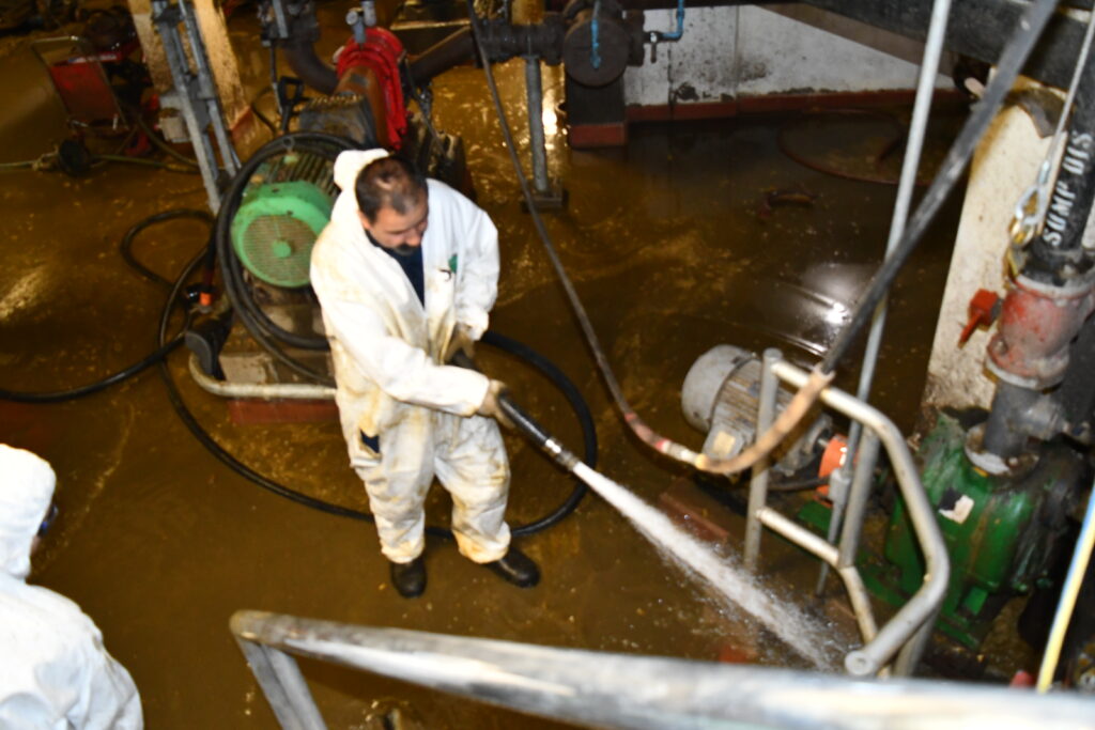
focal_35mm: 30
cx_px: 548
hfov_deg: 61.9
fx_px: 913
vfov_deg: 43.6
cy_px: 365
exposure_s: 1/60
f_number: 3.5
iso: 1800
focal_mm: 20
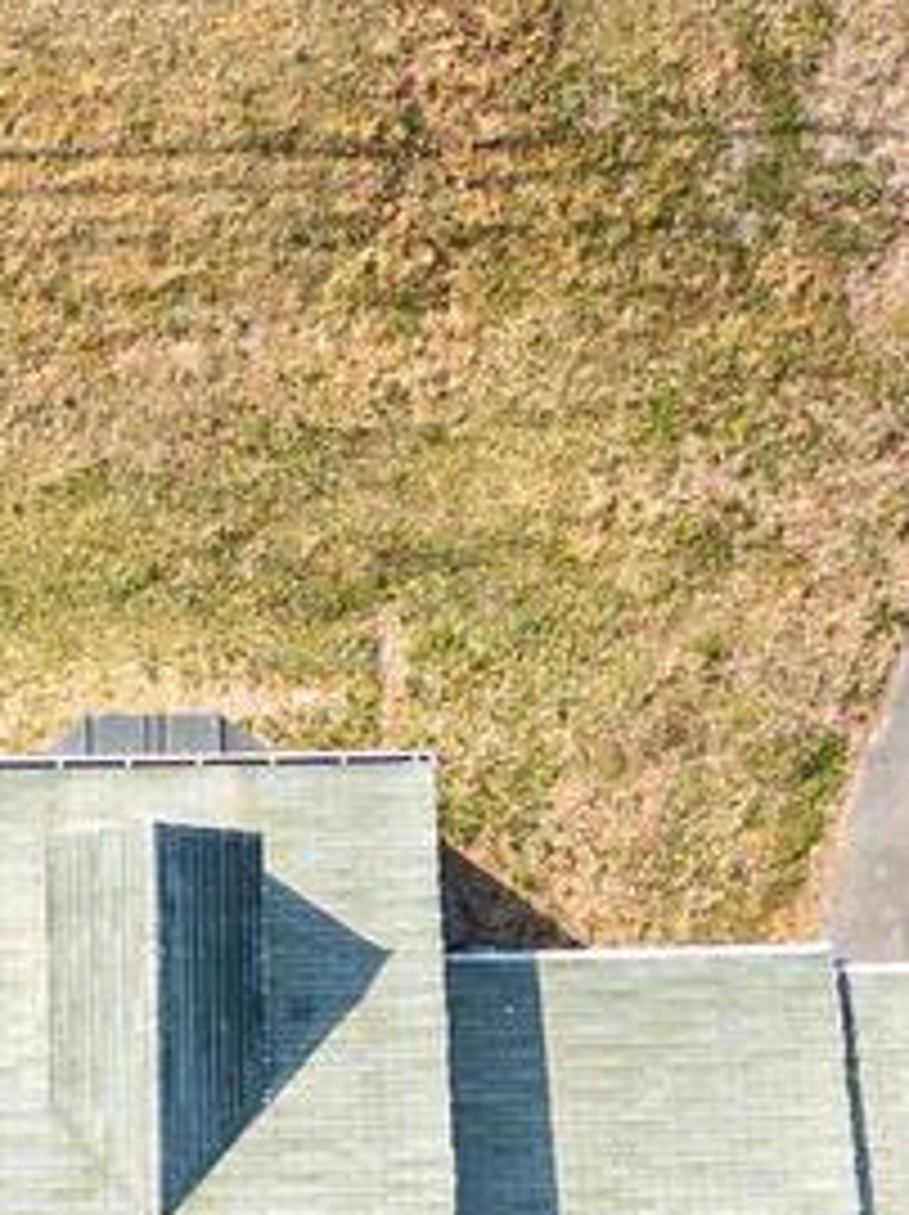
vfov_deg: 10.6
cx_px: 99
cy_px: 1708
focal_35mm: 182
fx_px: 6382
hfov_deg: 8.1
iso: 100
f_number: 2.8
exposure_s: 1/640
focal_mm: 12.29
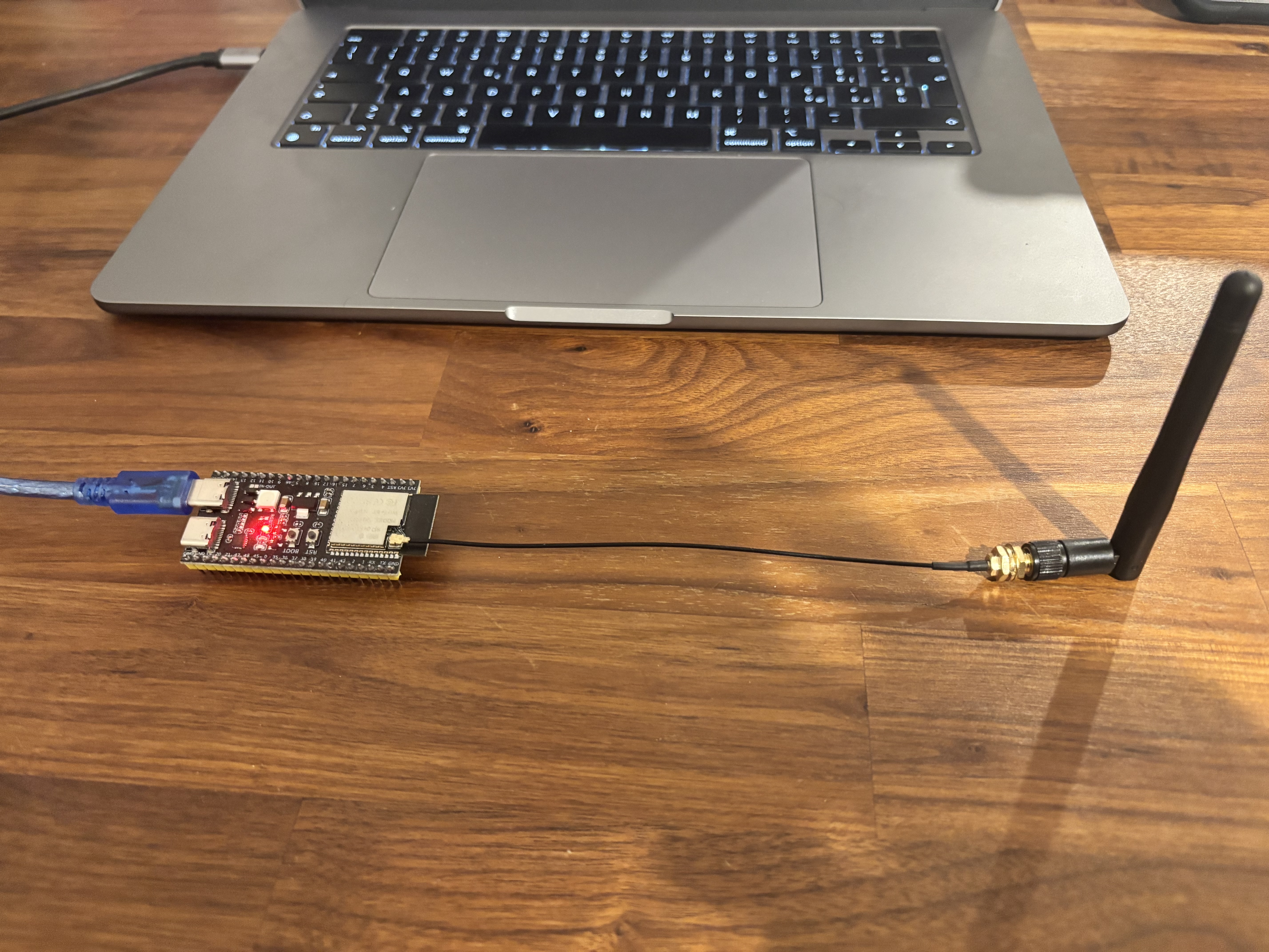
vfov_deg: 53.1
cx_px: 634
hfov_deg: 67.3
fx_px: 953
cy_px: 476
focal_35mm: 26
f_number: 1.6
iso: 500
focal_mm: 5.96
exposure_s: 1/33
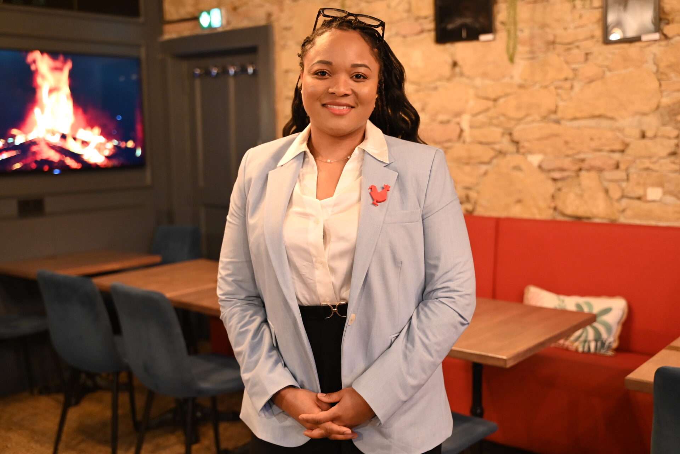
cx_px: 340
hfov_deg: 47.4
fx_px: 774
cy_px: 227
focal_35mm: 41
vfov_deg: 32.6
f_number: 2.8
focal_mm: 41
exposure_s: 1/90
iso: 3200
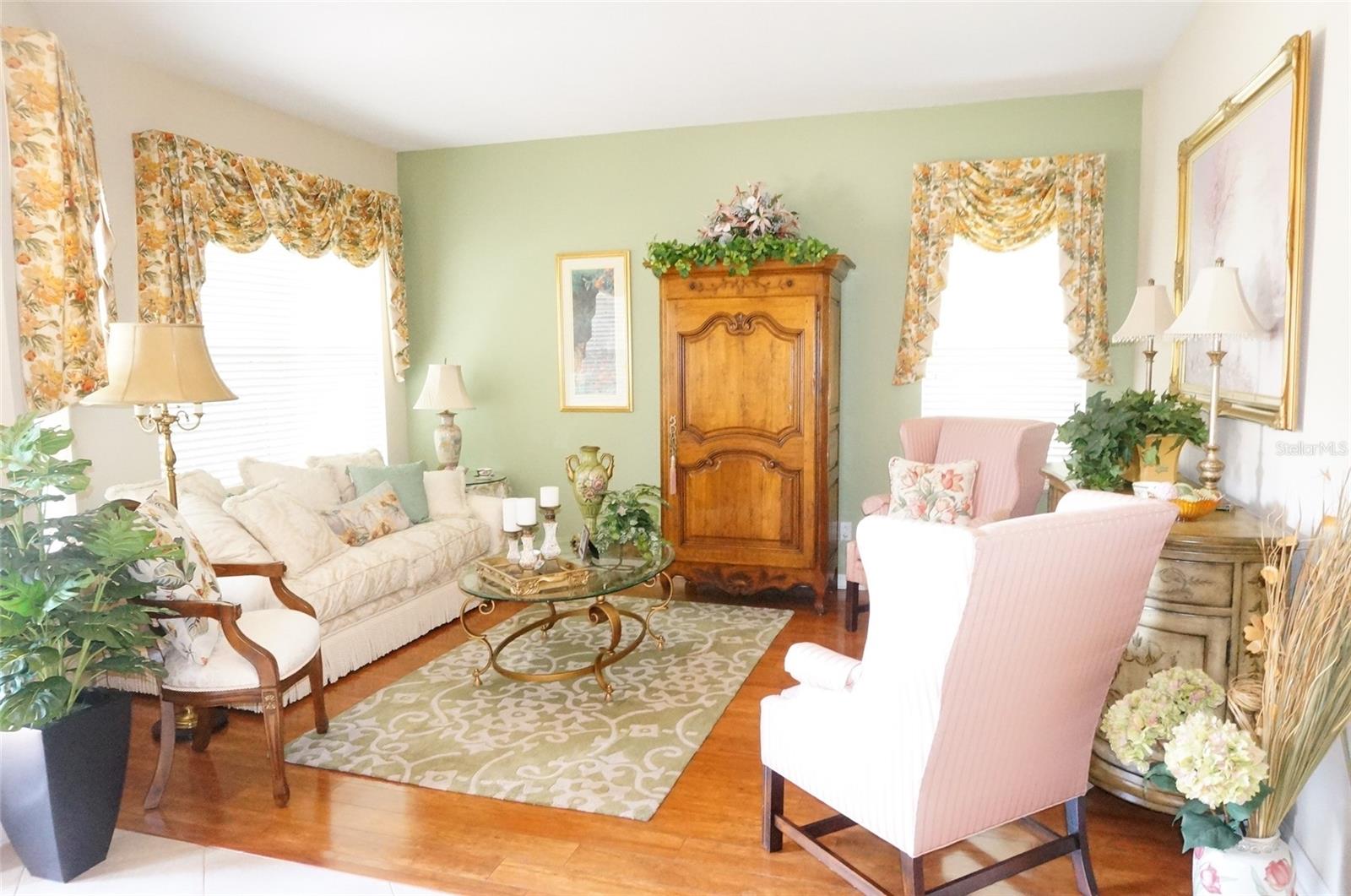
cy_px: 448
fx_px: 899
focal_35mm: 24
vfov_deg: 53.0
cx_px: 676
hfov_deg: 73.8
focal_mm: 16
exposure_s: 1/20
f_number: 10
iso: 6400
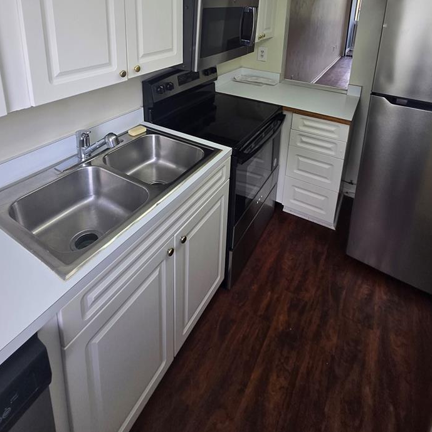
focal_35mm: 20
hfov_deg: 74.8
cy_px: 75
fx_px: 282
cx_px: 211
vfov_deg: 66.5
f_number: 2.2
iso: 40
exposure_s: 1/60
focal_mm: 1.7
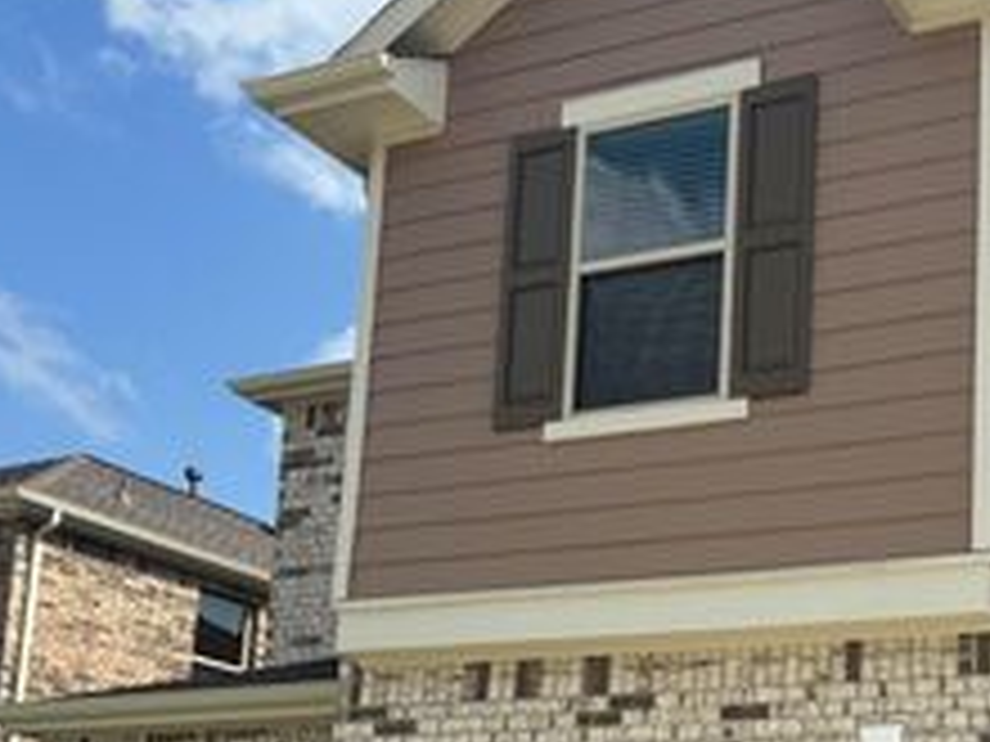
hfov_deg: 31.9
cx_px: 788
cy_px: 632
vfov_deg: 24.3
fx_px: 1687
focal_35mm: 59
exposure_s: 1/3650
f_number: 1.6
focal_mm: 5.96
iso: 50
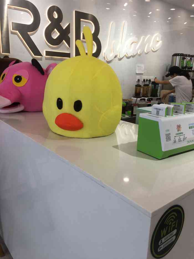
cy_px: 130
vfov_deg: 61.7
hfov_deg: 48.2
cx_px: 97
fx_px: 217
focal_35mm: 29
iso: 25
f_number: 2.2
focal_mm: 4.15
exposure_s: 1/100
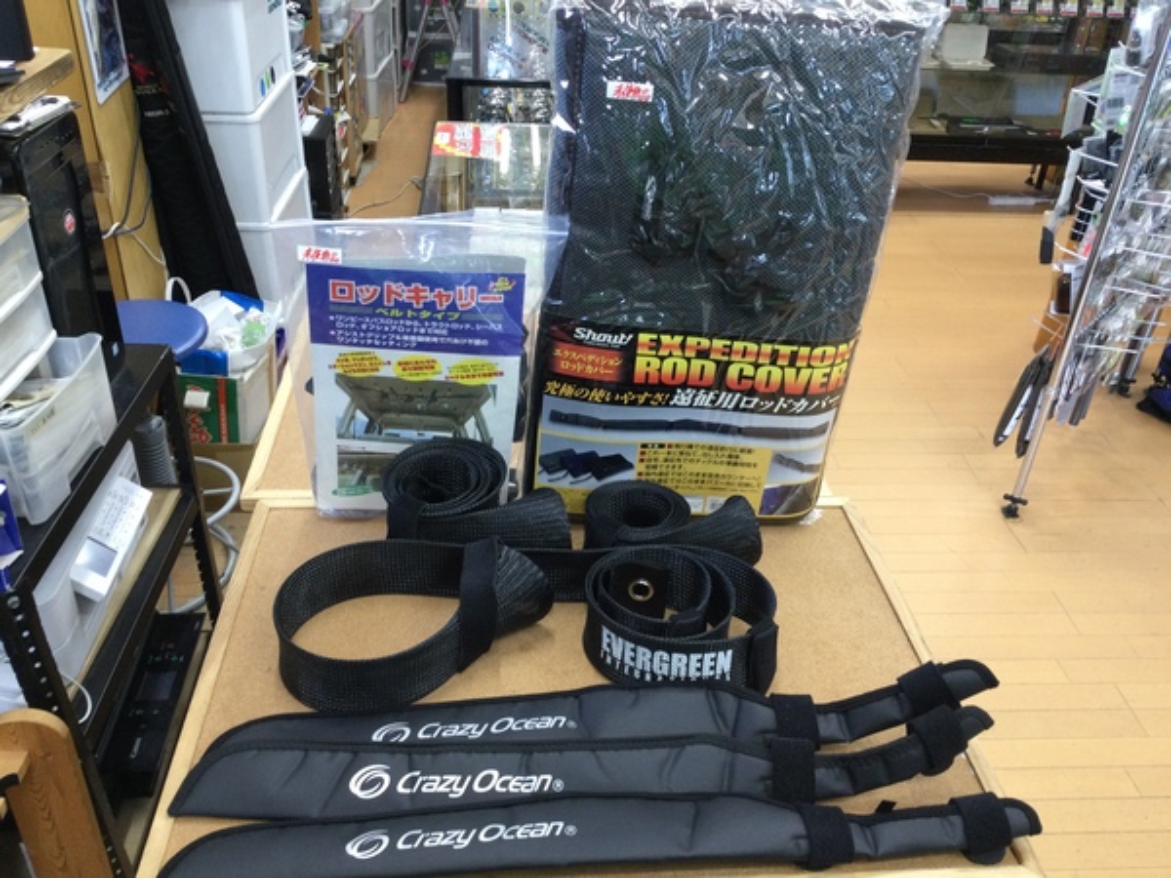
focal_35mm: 31
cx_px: 586
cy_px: 439
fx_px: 1049
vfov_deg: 45.4
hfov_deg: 58.4
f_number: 2.4
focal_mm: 3.3
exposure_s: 1/30
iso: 64
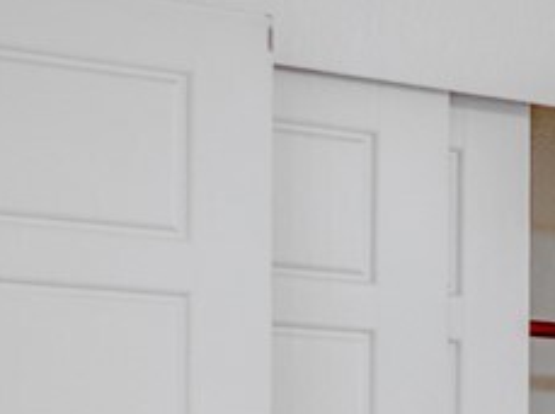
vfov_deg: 14.0
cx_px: 1195
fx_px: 1569
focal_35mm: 98
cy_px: 637
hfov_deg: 15.1
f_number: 4.5
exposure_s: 1/8
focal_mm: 7
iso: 200
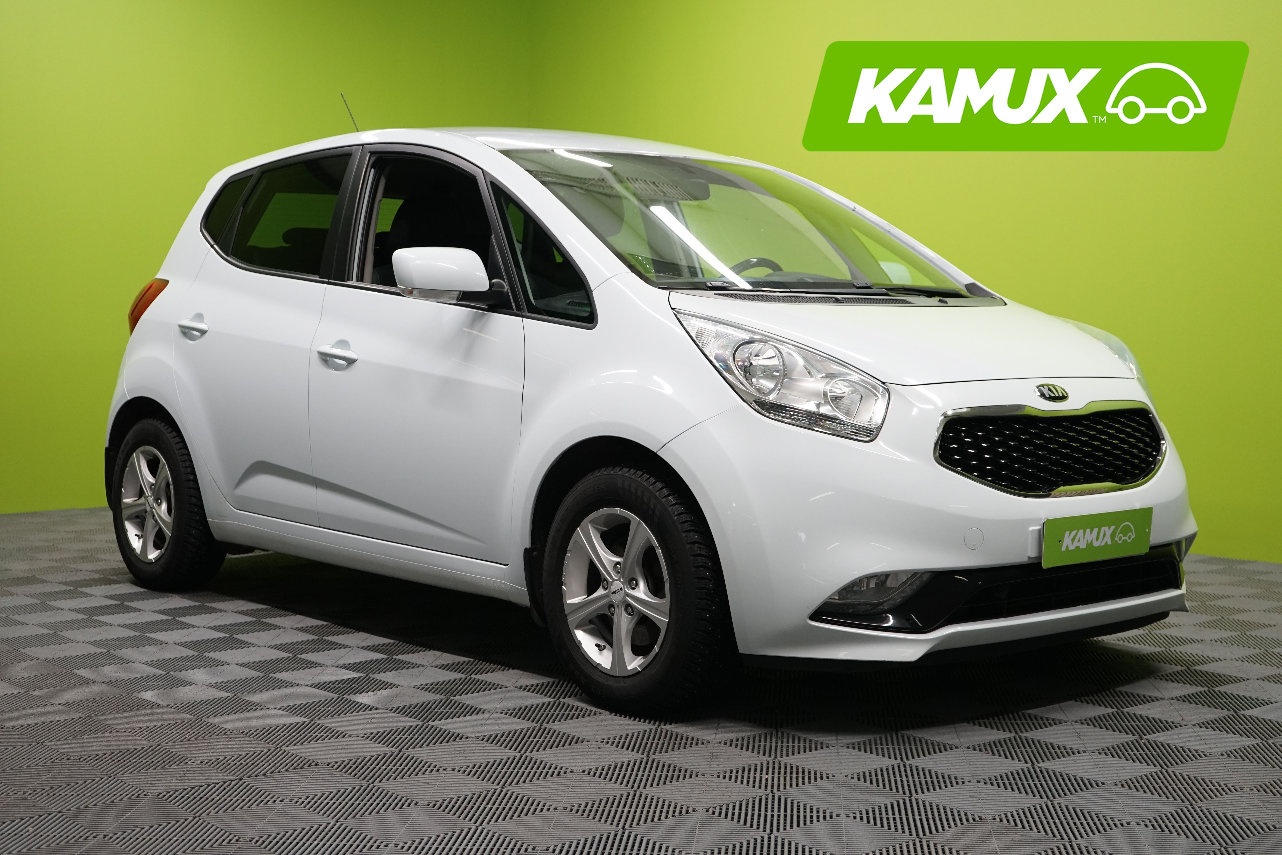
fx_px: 1745
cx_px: 641
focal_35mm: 49
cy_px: 428
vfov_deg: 27.5
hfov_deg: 40.3
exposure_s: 1/30
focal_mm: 49
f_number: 4.5
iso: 1000
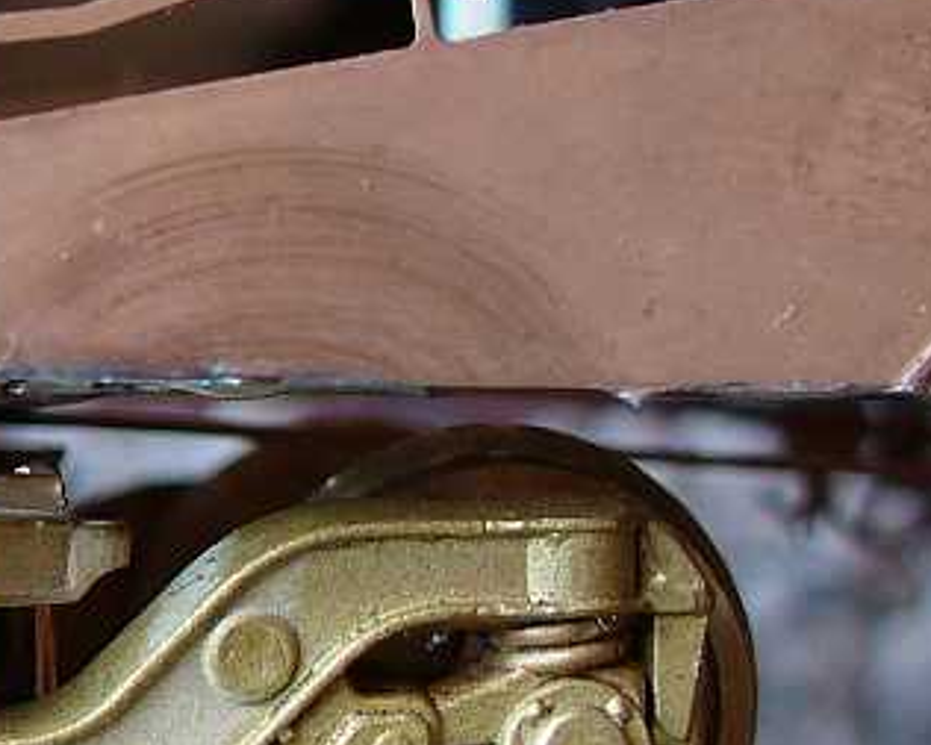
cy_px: 333
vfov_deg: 13.2
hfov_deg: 15.1
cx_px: -513
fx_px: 3225
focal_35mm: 117
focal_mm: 6.1
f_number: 2.8
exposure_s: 1/60
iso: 100
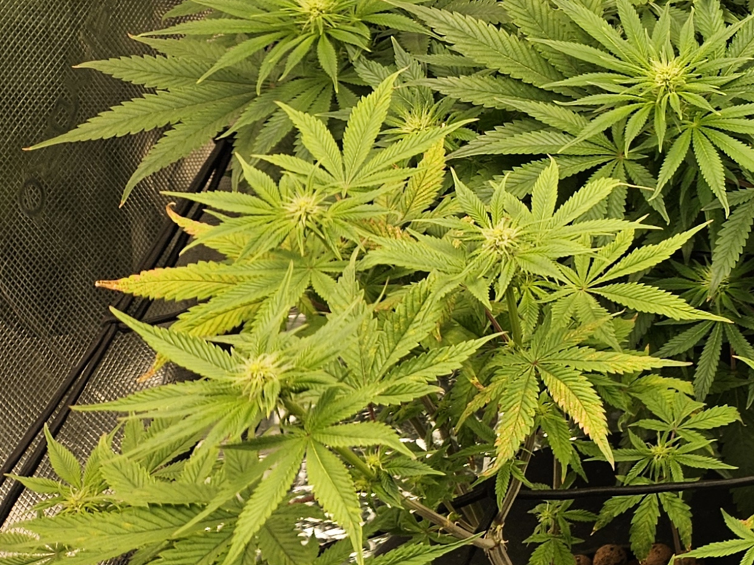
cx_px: 1158
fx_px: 1633
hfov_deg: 21.4
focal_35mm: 75
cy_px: 219
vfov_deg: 19.6
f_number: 1.8
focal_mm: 5.4
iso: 25
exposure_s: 1/832
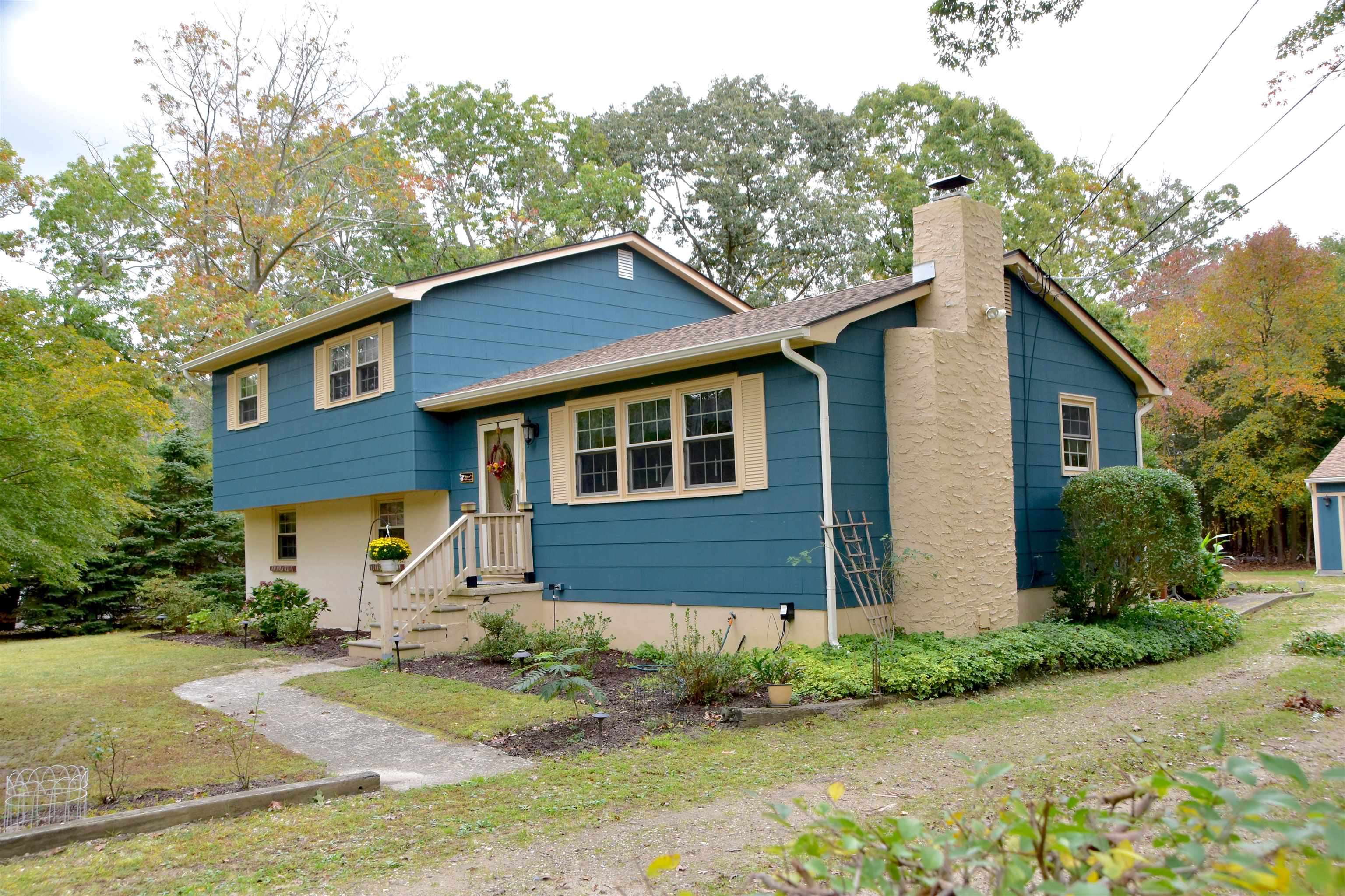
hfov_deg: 67.4
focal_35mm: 27
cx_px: 672
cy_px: 448
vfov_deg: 47.9
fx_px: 1009
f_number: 8
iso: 400
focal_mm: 18
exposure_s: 1/80
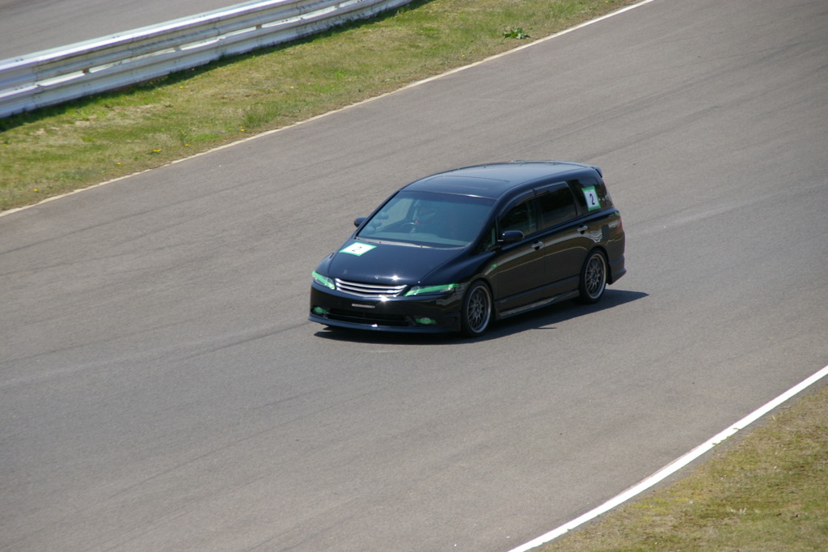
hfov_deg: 8.1
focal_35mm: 255
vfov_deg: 5.4
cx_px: 414
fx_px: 5863
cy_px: 276
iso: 200
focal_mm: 170
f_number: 9.5
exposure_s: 1/350
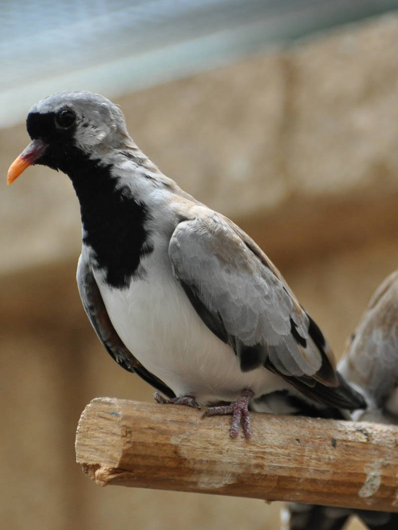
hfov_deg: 3.4
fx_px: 6669
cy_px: 265
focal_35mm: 435
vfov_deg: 4.6
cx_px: 328
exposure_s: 1/500
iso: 800
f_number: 5.3
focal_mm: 200
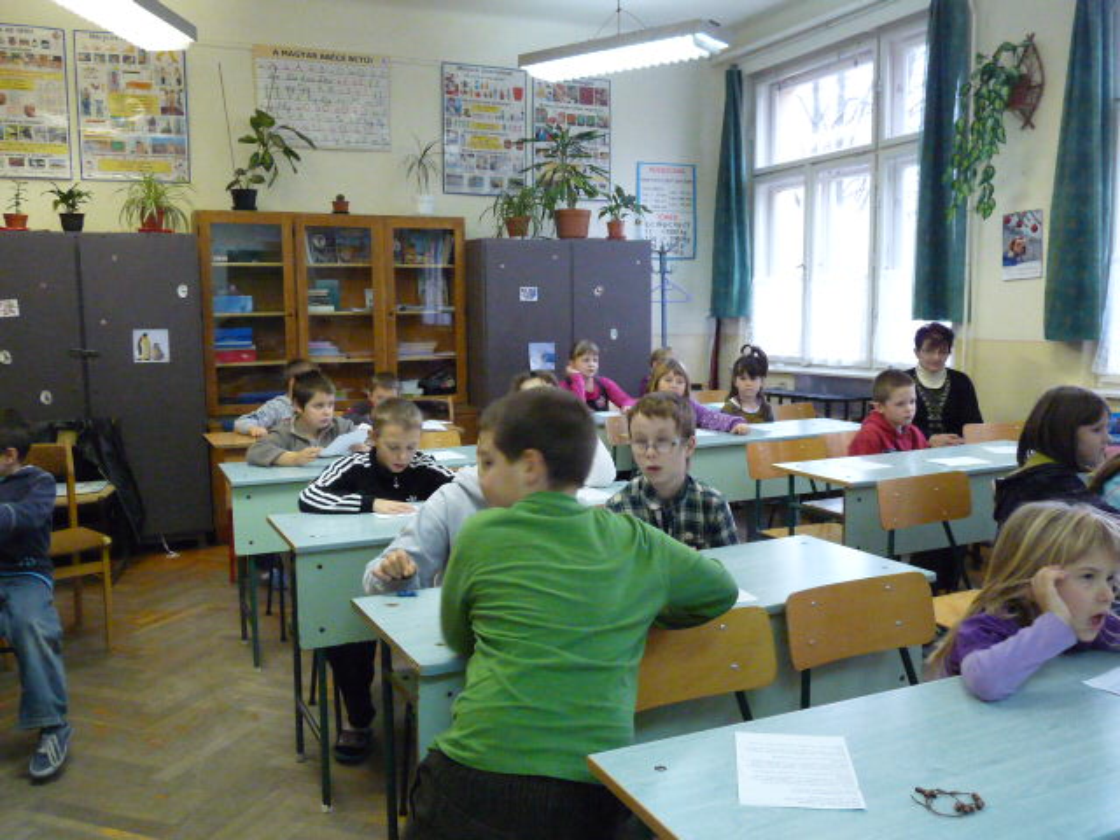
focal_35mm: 30
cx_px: 560
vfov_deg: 46.8
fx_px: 971
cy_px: 420
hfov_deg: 60.0
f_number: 2.8
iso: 800
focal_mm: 4.8
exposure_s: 1/40
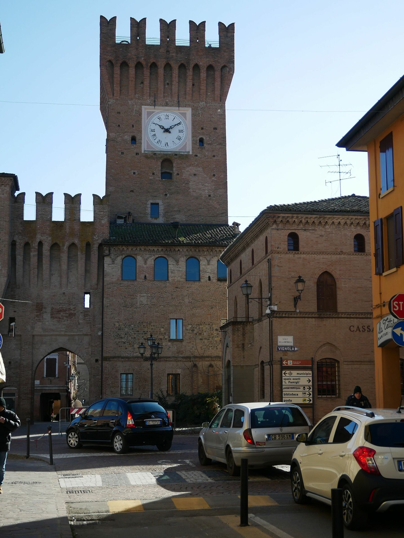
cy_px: 269
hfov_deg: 28.6
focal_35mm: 51
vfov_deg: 37.5
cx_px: 202
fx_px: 794
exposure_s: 1/1000
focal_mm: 20
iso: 200
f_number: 4.2
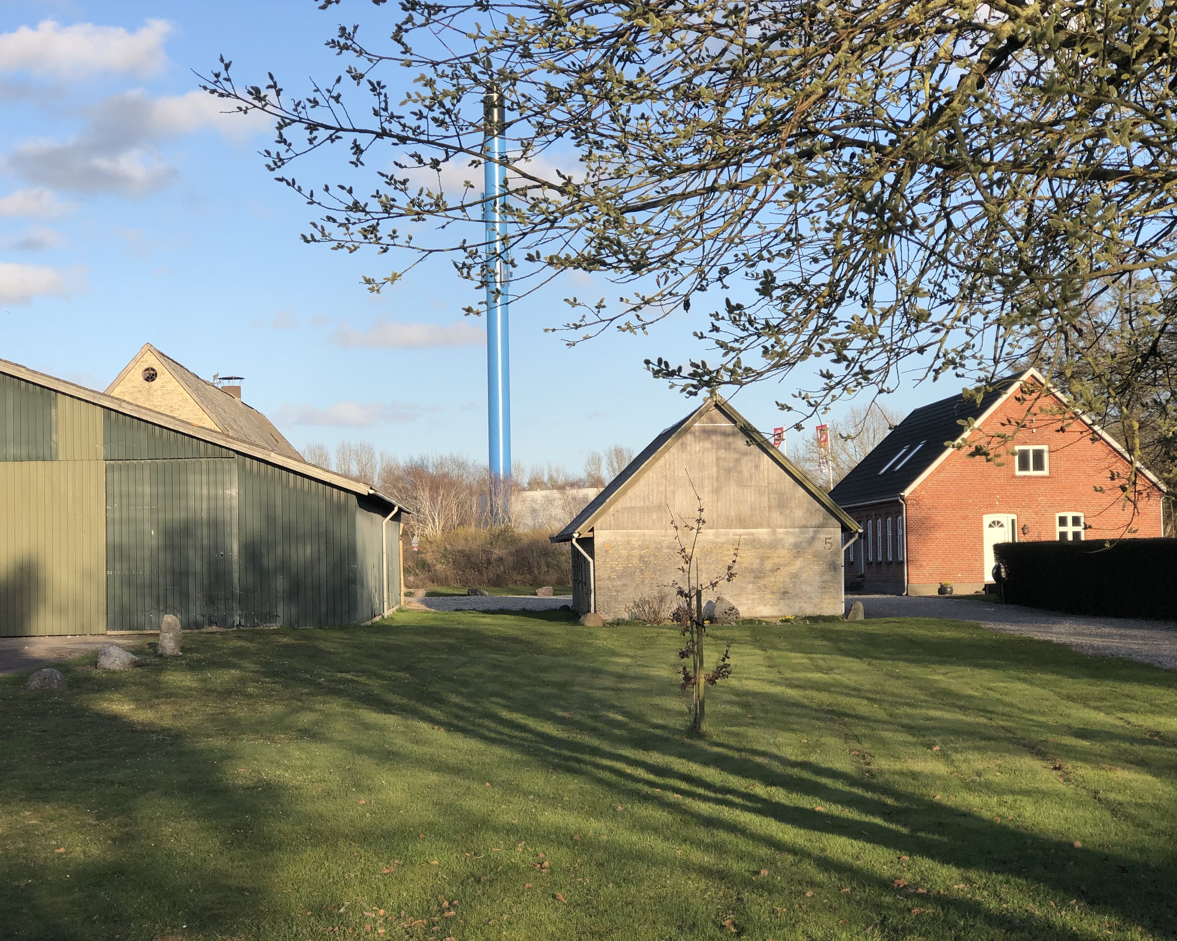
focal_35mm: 60
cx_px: 599
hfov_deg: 31.5
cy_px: 473
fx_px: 2090
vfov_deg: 25.4
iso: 20
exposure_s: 1/458
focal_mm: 6.6
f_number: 2.8
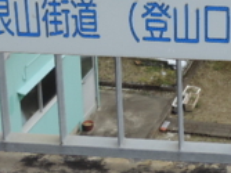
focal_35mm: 144
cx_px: 209
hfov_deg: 13.6
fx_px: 960
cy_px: -39
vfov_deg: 10.1
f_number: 3.1
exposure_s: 1/500
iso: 80
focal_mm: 5.3
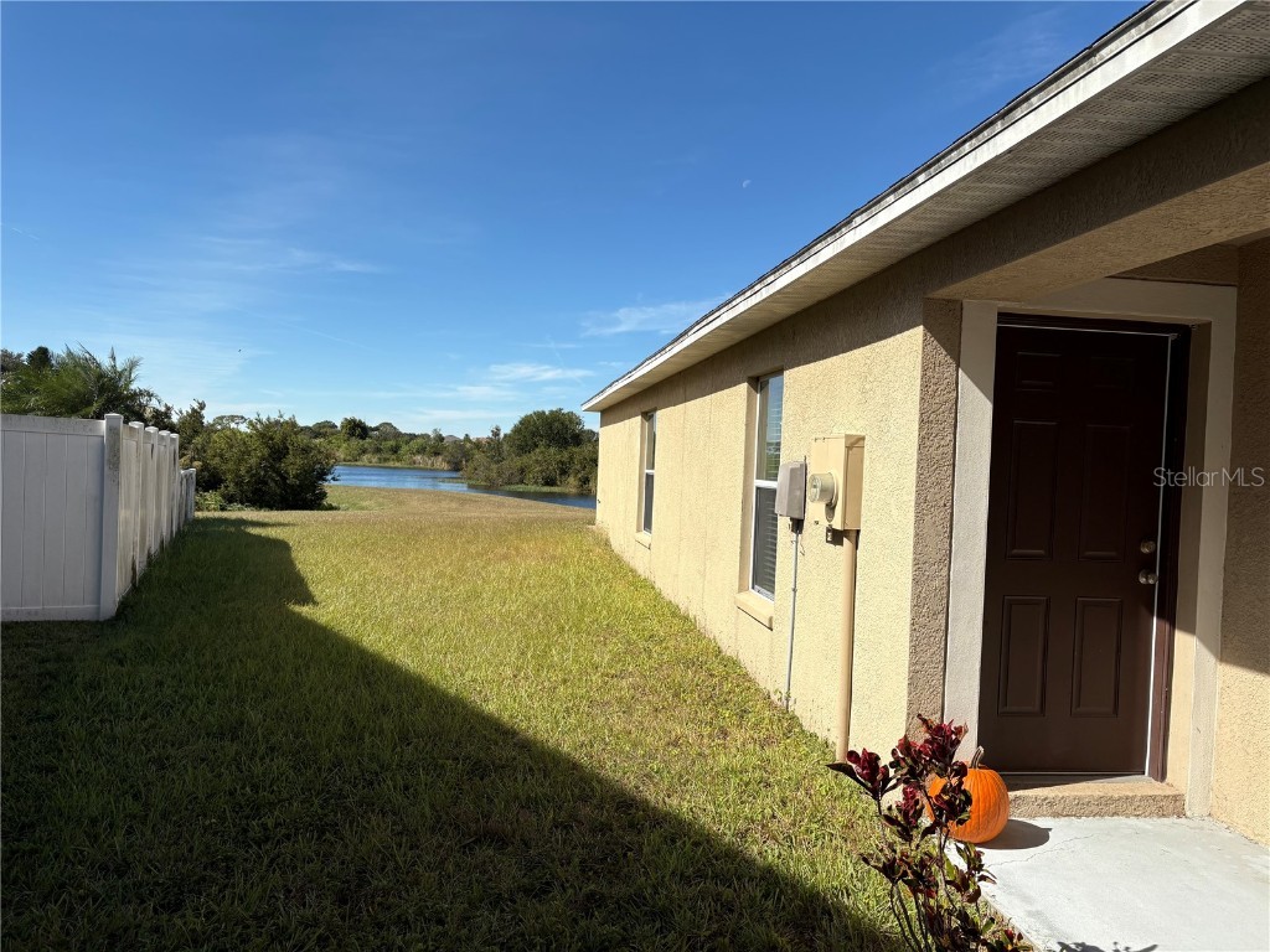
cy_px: 476
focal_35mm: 26
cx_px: 635
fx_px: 954
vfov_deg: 53.1
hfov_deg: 67.3
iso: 50
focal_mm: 5.96
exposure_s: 1/4329
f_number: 1.6
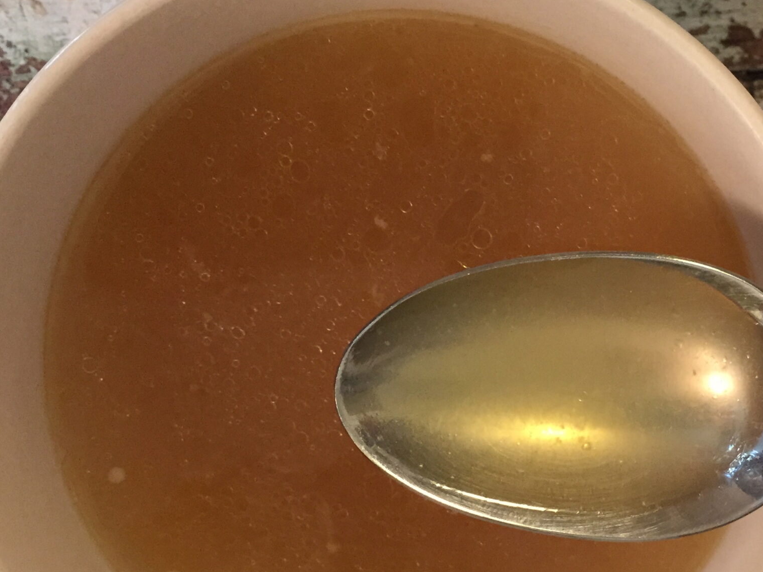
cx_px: 491
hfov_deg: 38.6
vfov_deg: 29.5
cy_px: 381
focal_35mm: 49
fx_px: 1080
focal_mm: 4.15
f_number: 2.2
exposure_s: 1/20
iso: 250
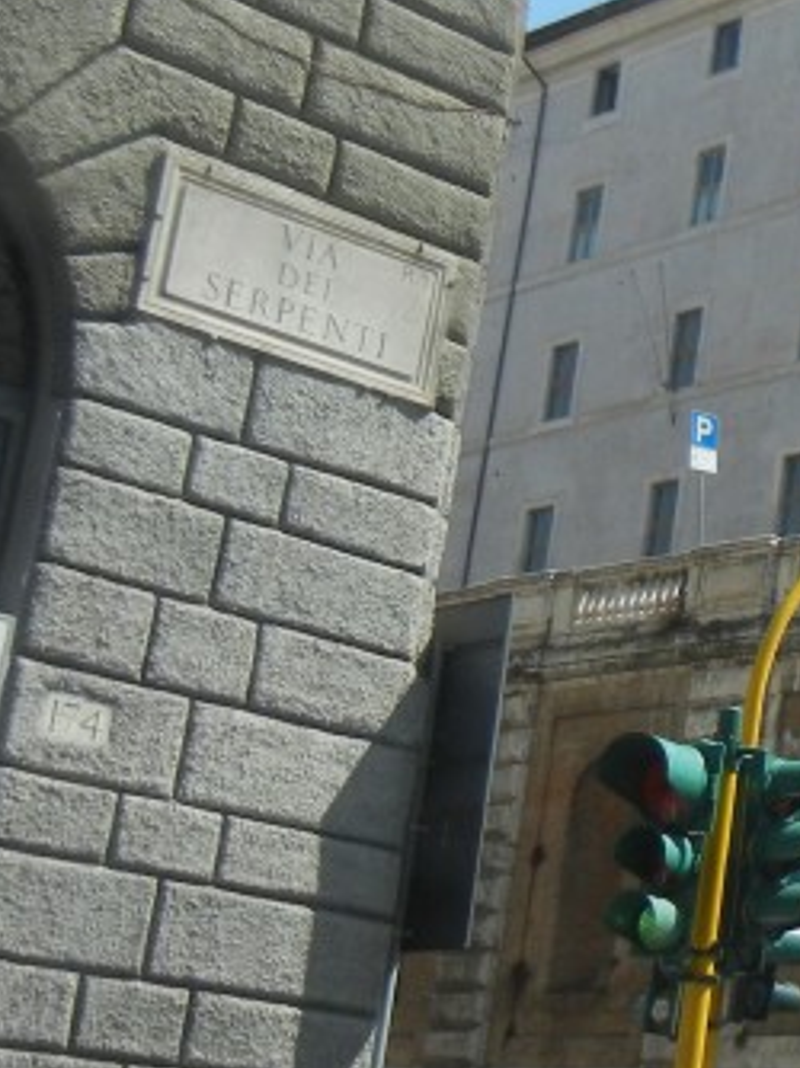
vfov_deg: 21.3
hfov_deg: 14.7
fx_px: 2839
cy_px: 464
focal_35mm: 92
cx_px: 1254
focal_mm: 5.4
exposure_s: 1/740
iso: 160
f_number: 3.5
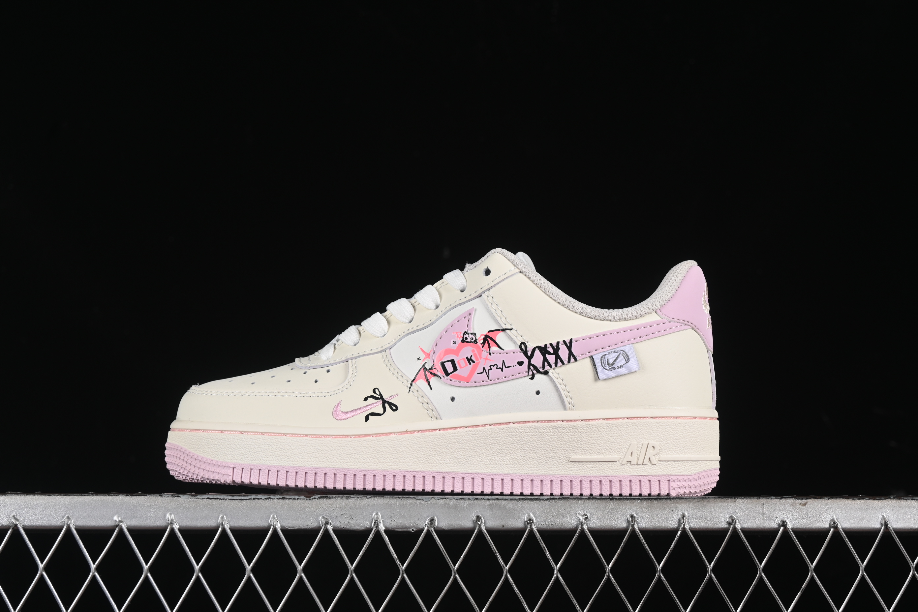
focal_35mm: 75
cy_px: 306
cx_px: 459
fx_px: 1912
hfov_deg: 27.0
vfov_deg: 18.2
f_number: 8
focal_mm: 50
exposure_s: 1/80
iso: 160
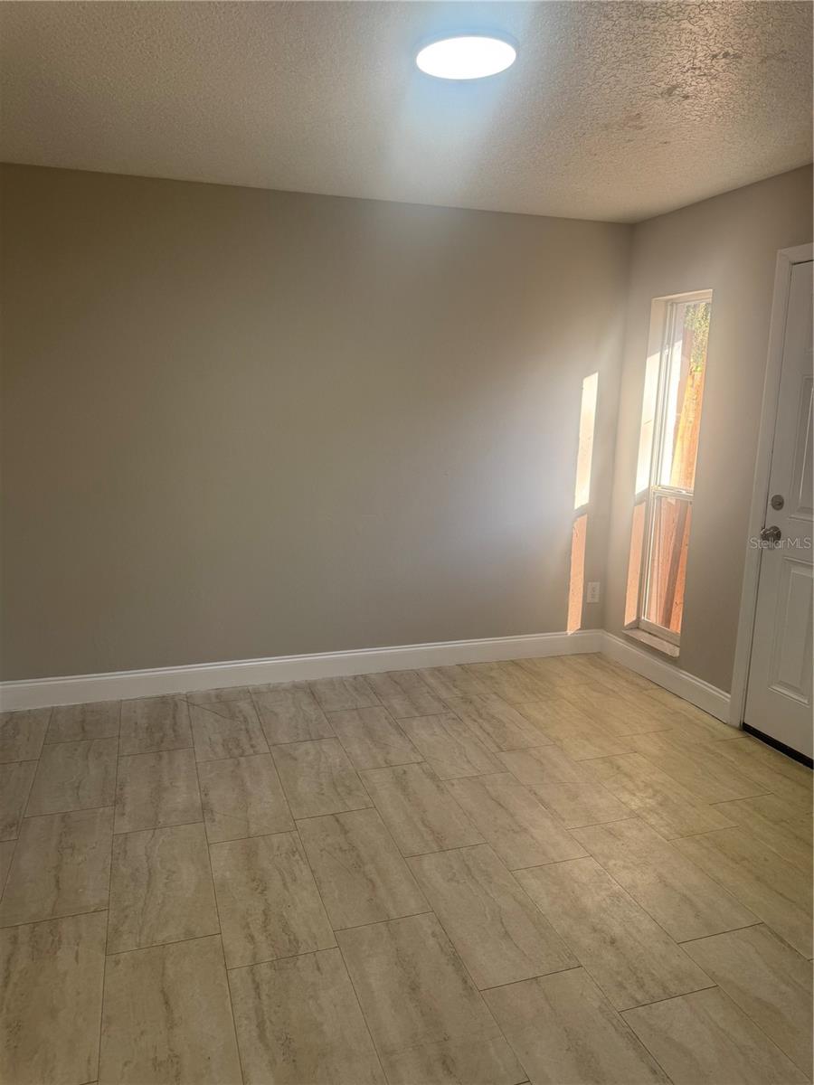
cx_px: 407
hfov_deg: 56.8
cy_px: 542
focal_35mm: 24
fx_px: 752
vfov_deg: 71.6
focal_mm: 6.76
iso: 80
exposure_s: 1/161
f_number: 1.78
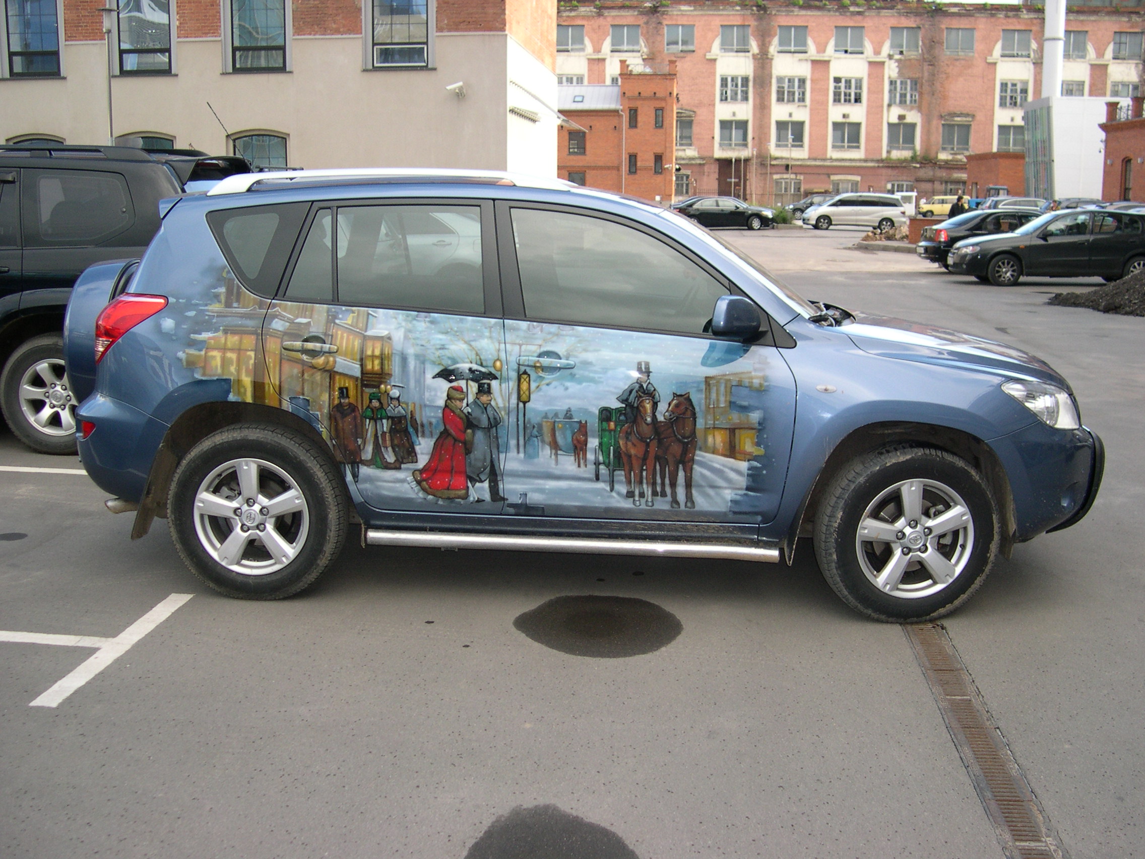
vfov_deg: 37.7
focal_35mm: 38
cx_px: 572
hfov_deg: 49.0
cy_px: 430
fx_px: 1257
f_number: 2.8
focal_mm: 8
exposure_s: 1/178
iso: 141
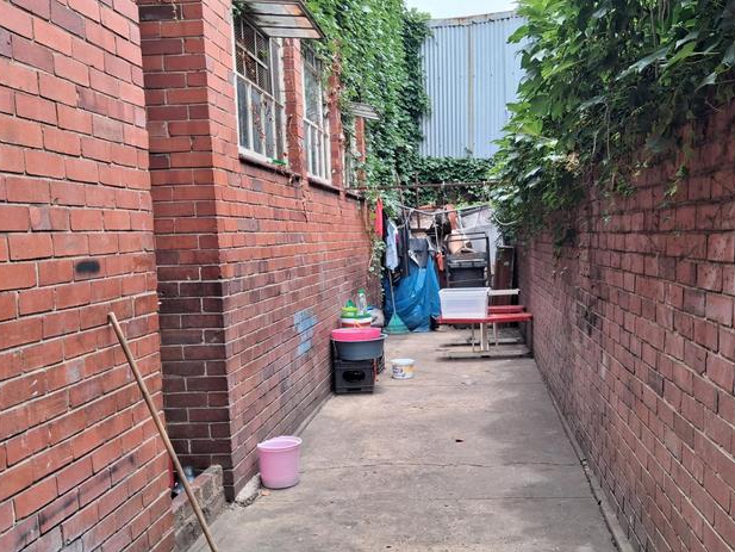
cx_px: 428
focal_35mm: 35
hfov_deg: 52.4
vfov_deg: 40.5
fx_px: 743
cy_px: 339
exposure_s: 1/100
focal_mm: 4
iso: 20
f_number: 1.8
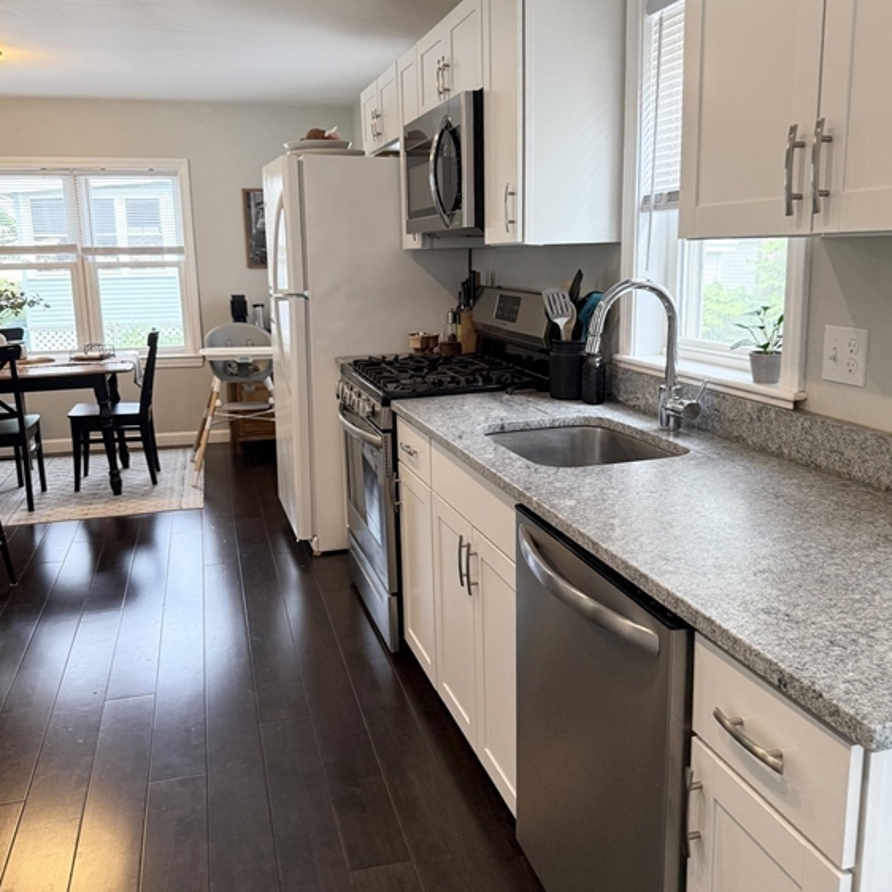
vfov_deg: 55.6
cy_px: 429
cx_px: 441
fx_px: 845
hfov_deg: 55.6
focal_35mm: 29
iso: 200
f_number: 1.78
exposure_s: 1/232
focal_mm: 6.76
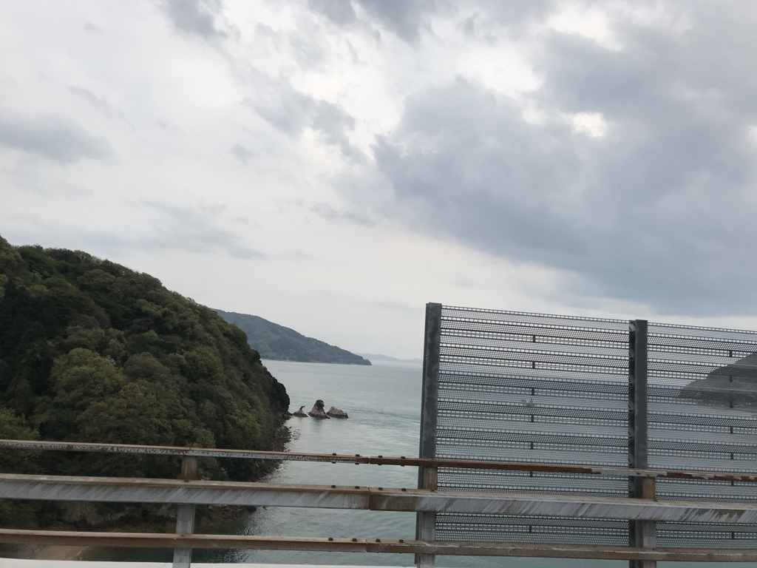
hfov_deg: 63.4
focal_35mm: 28
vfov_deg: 49.7
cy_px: 284
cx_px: 378
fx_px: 612
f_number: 1.8
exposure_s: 1/1953
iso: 20
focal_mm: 3.99
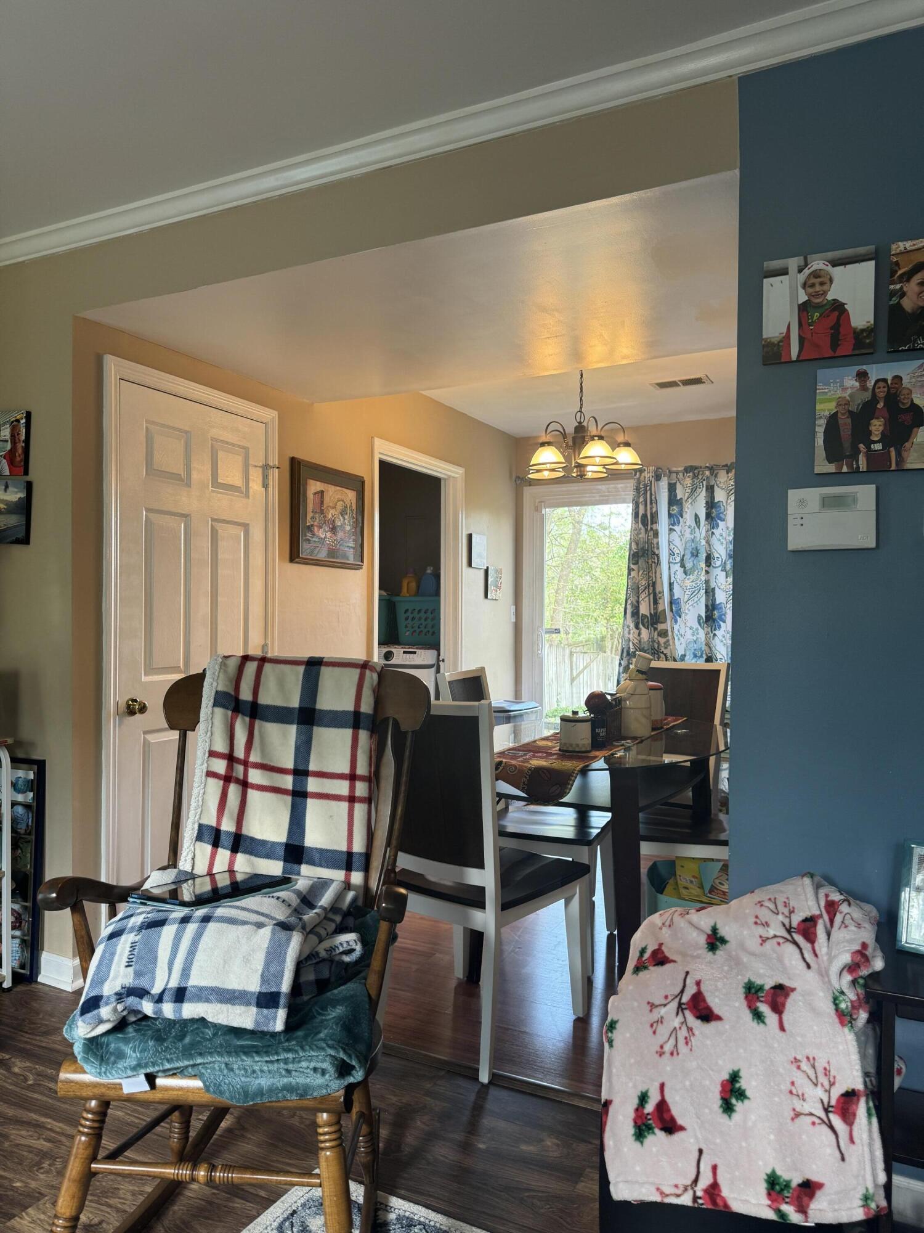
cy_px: 616
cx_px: 462
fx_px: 854
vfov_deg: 71.6
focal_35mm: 24
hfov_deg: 56.8
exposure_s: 1/60
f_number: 1.78
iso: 125
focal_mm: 6.76
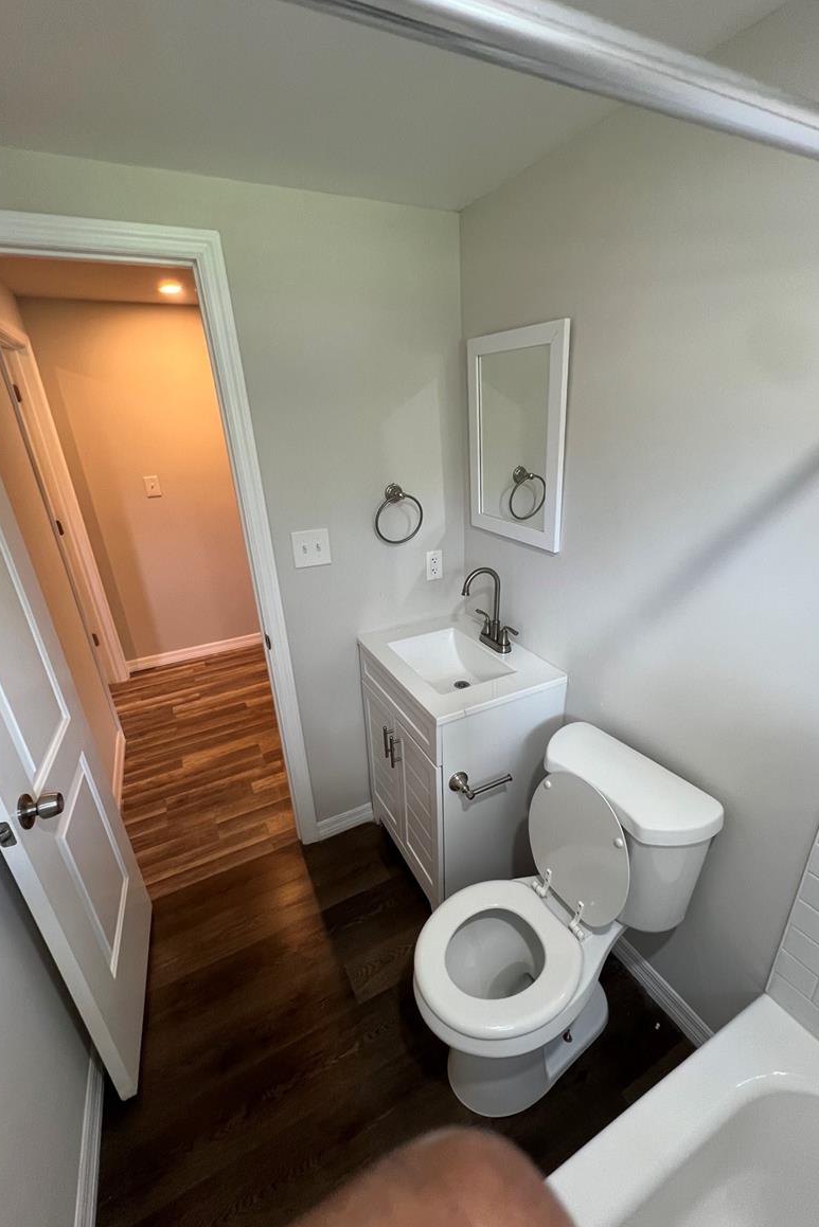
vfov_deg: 104.2
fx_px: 478
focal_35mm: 14
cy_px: 617
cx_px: 433
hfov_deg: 81.1
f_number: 1.8
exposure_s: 1/60
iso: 125
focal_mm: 1.57
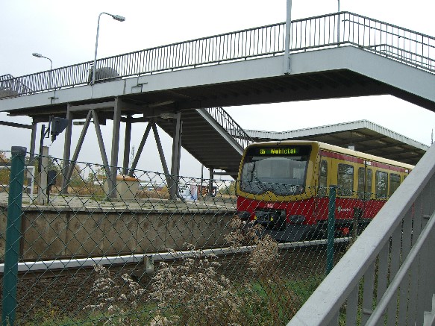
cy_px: 163
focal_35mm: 38
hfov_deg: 49.0
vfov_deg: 37.7
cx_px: 218
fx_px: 477
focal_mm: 7.9
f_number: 2.8
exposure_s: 1/125
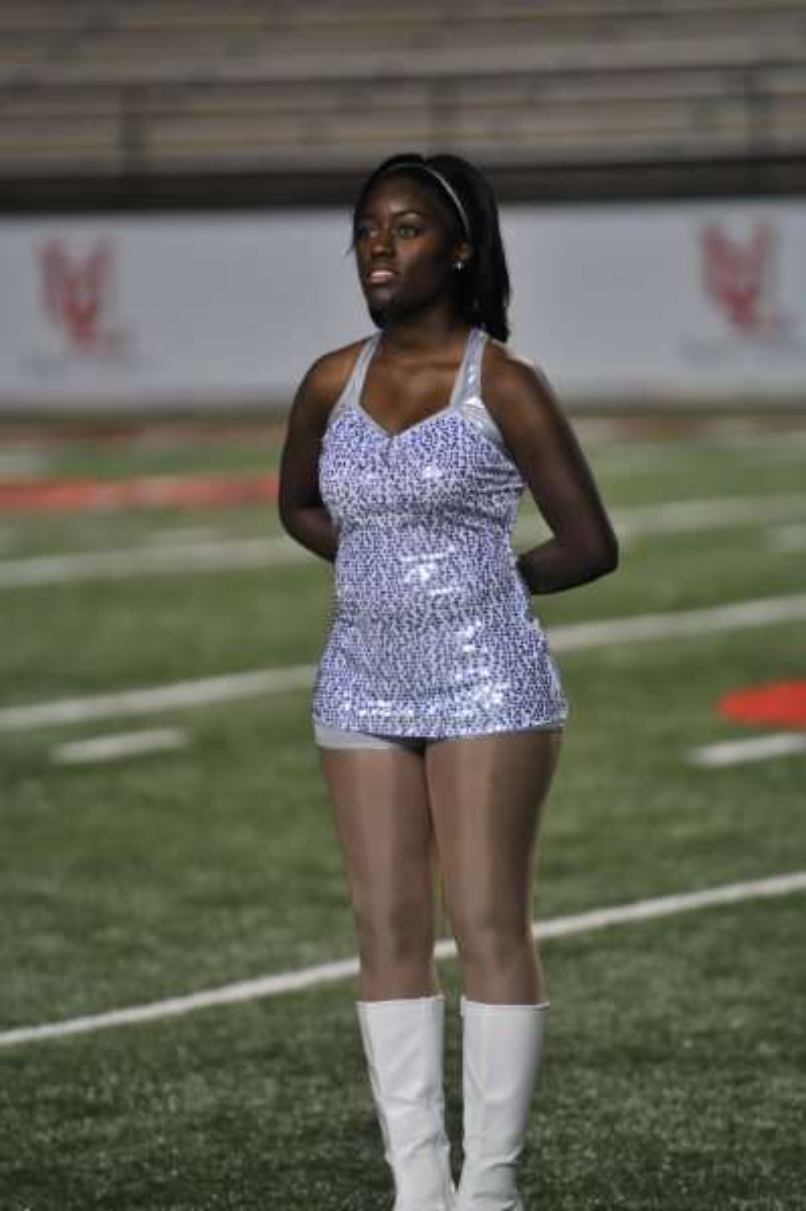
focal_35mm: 300
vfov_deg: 6.9
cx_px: 403
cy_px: 606
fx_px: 10092
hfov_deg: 4.6
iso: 800
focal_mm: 200
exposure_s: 1/500
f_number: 2.8
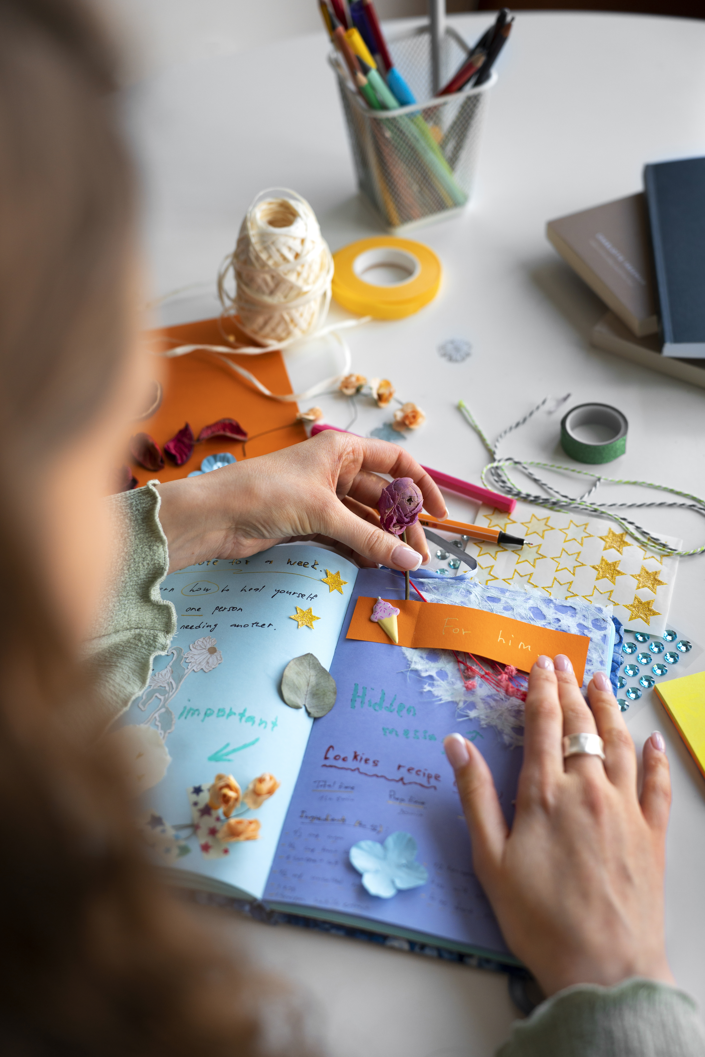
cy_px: 528
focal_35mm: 43
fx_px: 1263
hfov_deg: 31.2
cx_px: 352
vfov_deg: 45.4
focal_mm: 43
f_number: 2.8
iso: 640
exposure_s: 1/320
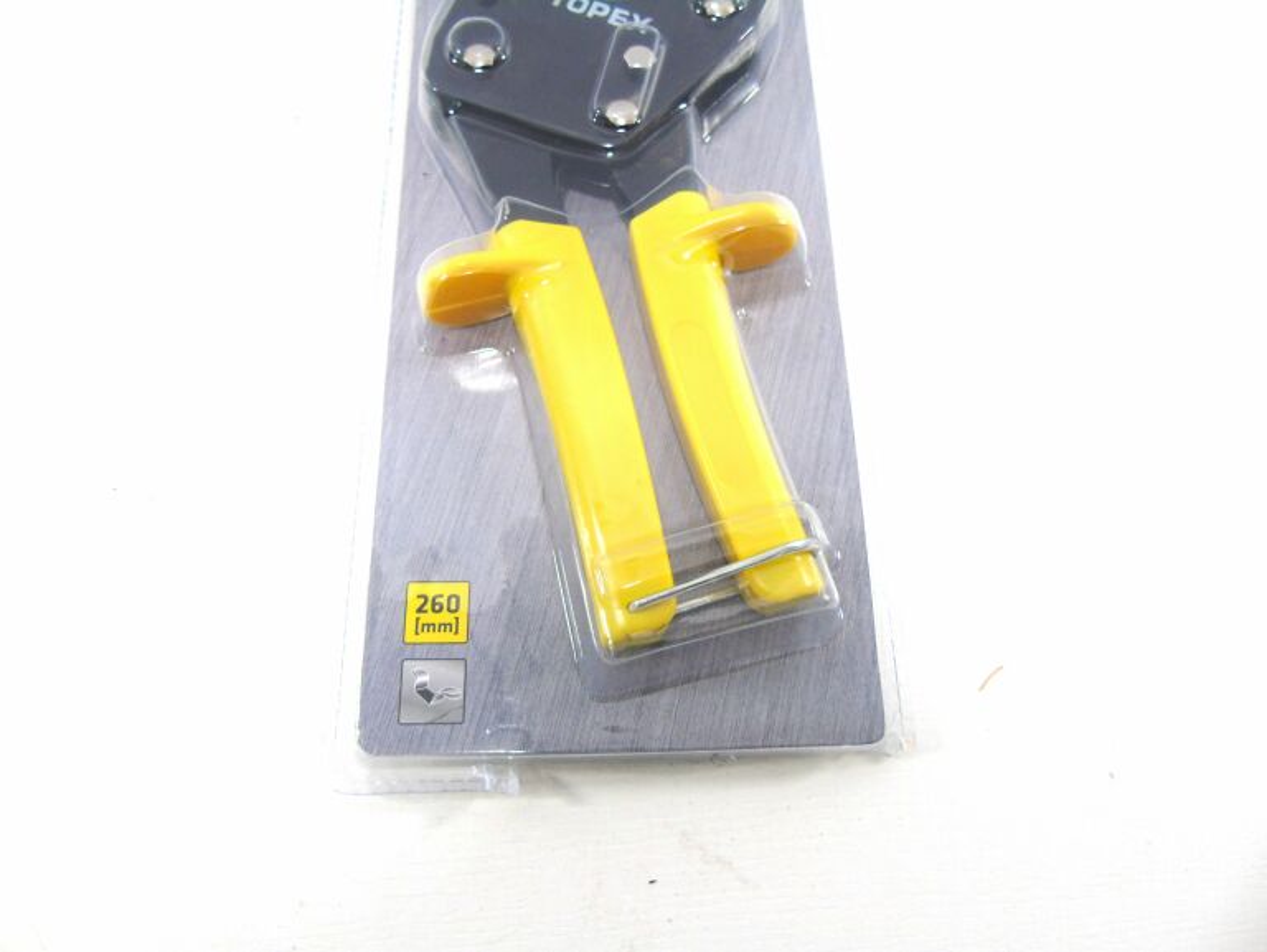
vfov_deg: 54.9
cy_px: 476
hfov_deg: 69.4
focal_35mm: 25
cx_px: 634
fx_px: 916
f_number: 3.4
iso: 80
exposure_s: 1/30
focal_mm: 4.4
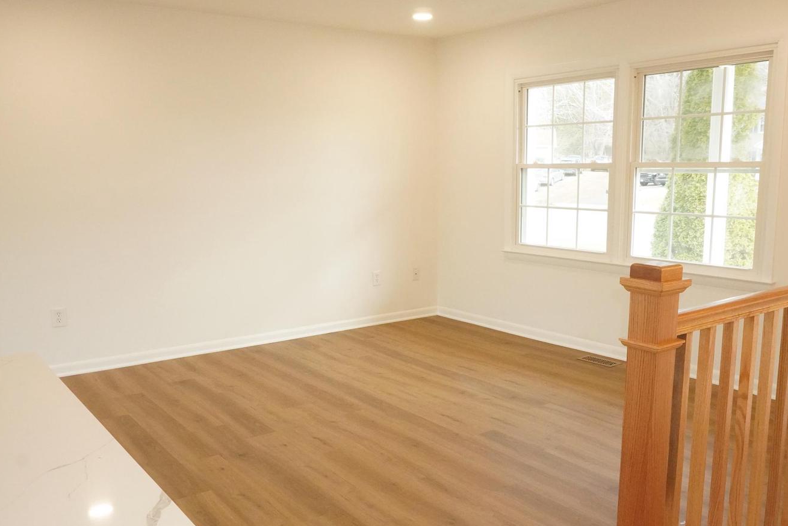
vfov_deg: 40.0
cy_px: 280
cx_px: 408
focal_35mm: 33
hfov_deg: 57.2
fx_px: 722
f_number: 11
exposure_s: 1/160
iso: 8000
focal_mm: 20
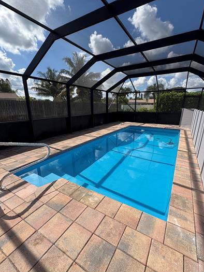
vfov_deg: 94.5
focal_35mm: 16
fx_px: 126
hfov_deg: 78.0
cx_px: 108
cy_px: 136
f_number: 2.2
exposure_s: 1/1449
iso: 50
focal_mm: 2.22
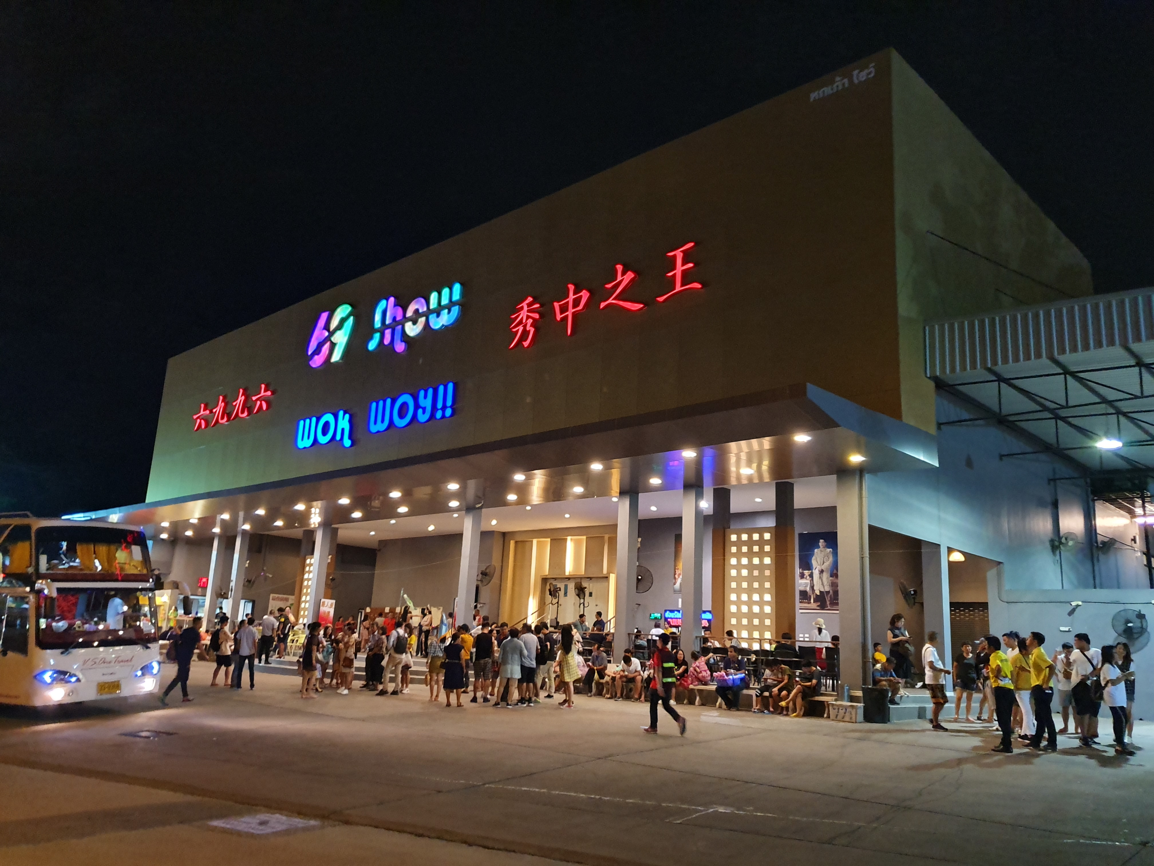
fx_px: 867
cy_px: 433
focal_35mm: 26
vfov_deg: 53.1
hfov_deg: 67.3
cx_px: 577
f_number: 1.5
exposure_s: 1/33
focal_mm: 4.32
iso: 500
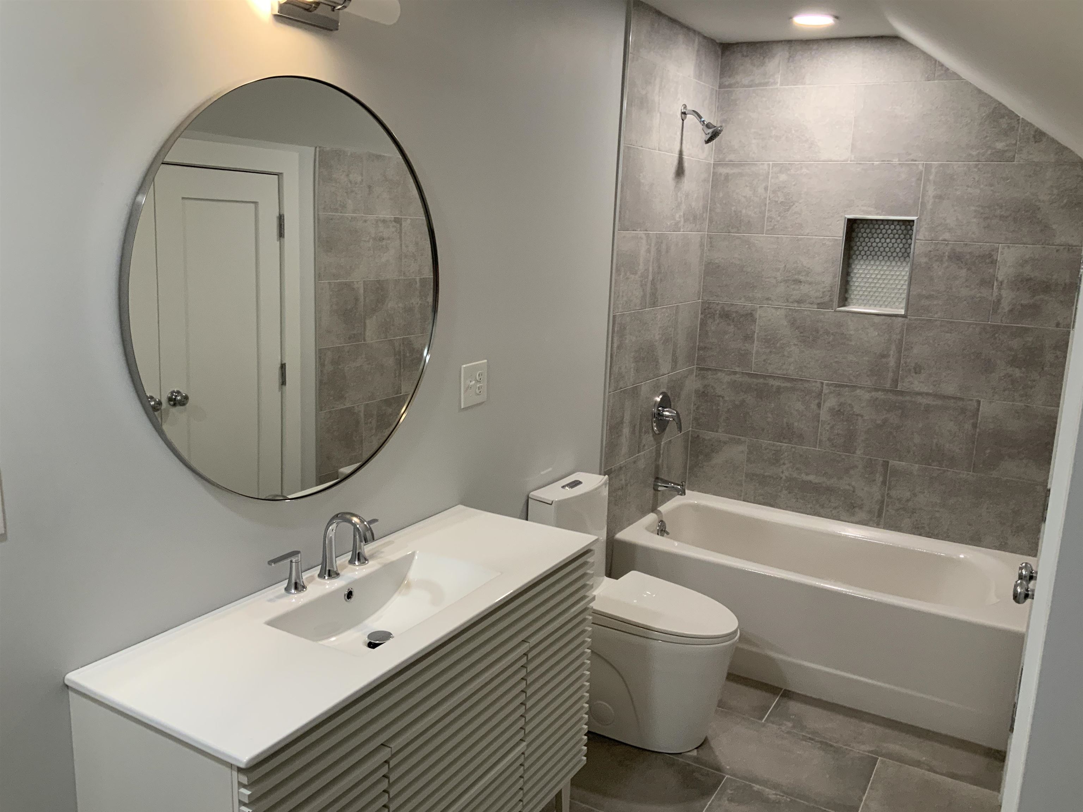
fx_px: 907
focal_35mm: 29
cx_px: 542
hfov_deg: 61.7
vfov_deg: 48.2
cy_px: 406
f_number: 1.8
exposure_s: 1/60
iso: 80
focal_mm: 3
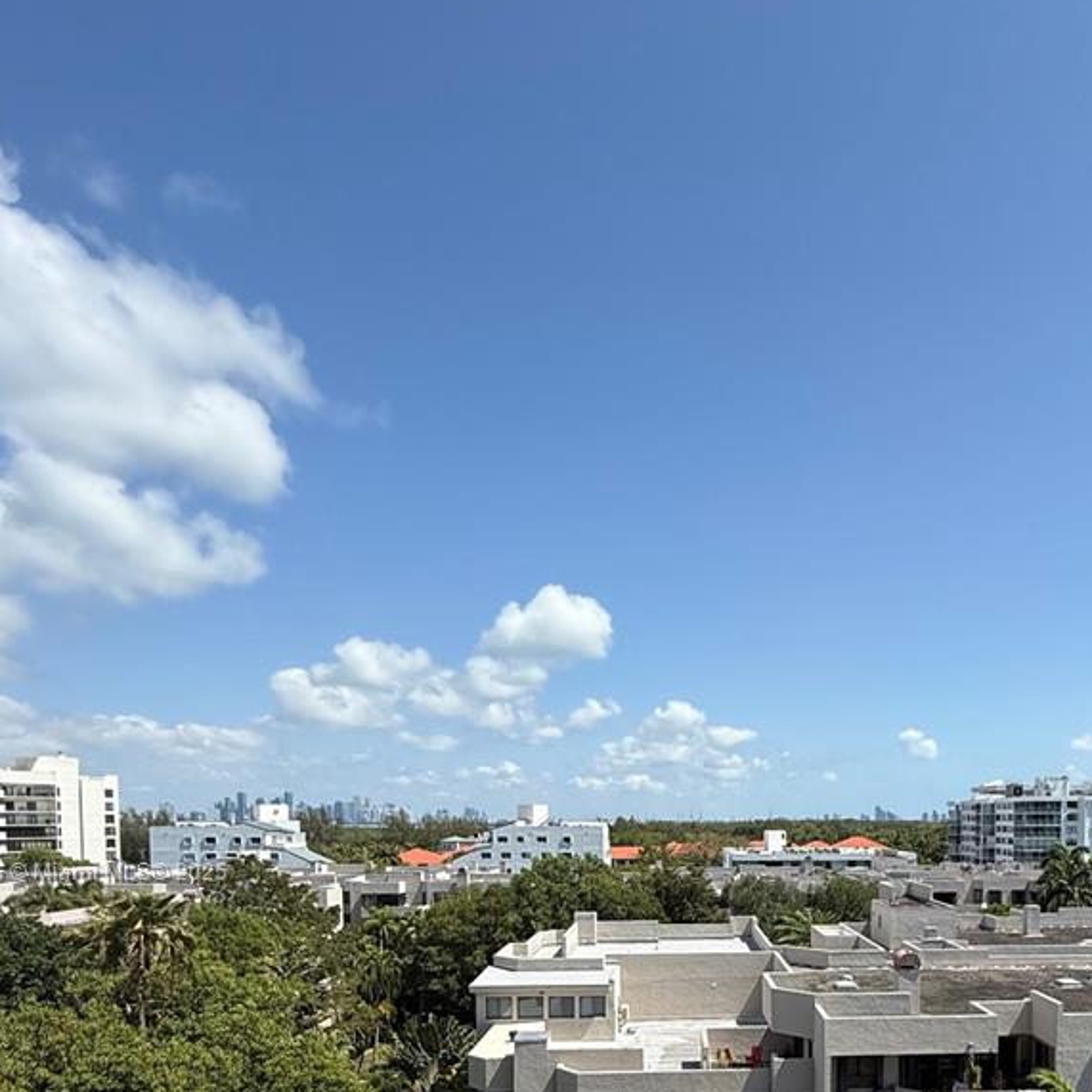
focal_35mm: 26
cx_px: 738
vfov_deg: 56.5
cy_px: 874
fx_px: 928
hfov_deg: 59.4
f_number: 2.2
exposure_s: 1/2717
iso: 50
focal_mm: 2.22
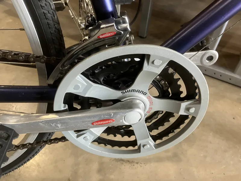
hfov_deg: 63.4
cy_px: 90
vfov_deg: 49.7
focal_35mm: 28
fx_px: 195
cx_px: 120
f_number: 1.8
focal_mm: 3.99
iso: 320
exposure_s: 1/25
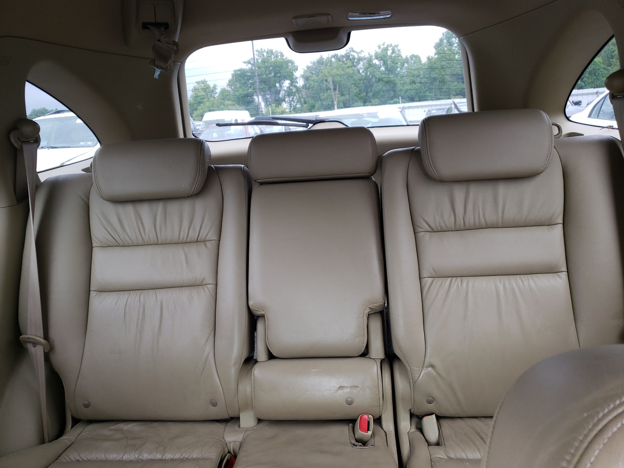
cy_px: 234
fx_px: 469
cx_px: 312
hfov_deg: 67.3
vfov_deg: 53.1
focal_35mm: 26
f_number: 1.5
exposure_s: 1/120
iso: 54
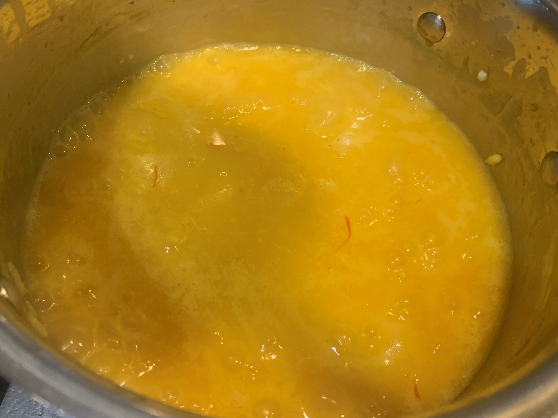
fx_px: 419
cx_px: 279
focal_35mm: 26
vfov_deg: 53.1
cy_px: 209
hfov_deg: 67.3
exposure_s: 1/50
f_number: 1.8
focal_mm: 4.25
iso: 250
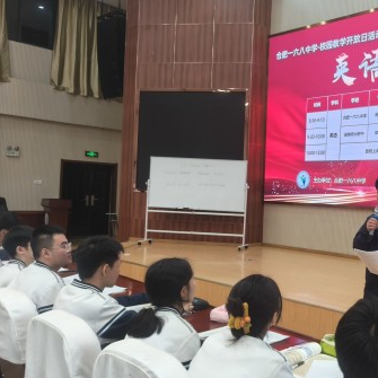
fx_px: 469
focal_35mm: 38
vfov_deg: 43.9
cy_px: 195
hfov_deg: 41.1
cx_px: 325
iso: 125
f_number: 1.8
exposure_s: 1/65
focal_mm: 5.59
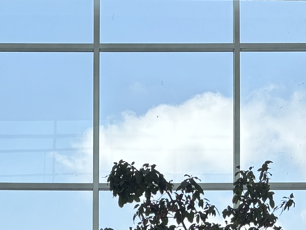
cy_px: 350
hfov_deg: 16.4
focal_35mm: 120
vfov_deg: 11.8
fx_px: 1061
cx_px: 97
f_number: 1.6
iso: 50
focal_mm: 5.96
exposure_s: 1/978
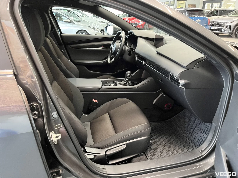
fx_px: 179
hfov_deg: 67.3
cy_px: 89
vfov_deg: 53.1
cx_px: 119
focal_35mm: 26
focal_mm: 5.1
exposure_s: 1/40
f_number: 1.6
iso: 500
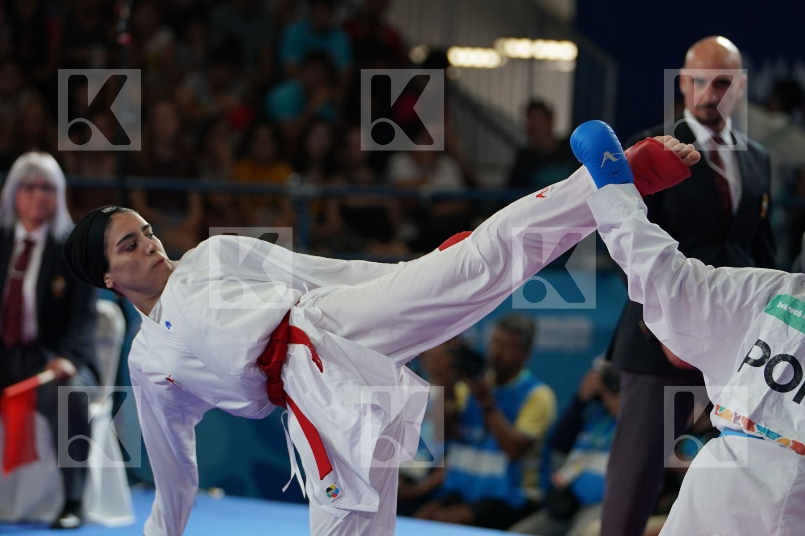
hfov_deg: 9.8
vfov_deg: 6.5
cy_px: 268
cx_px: 402
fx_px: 4695
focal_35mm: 210
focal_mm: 140
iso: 1000
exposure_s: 1/1000
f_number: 2.8
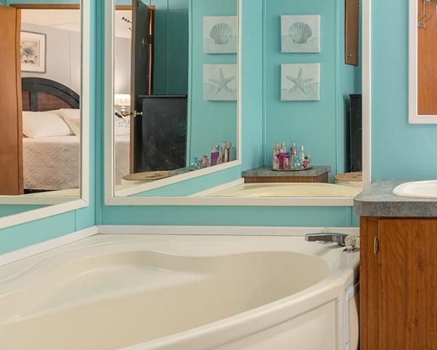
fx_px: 492
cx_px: 474
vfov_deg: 38.3
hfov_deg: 39.6
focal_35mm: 38
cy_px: 95
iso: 400
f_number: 7.1
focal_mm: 16
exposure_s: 1/8
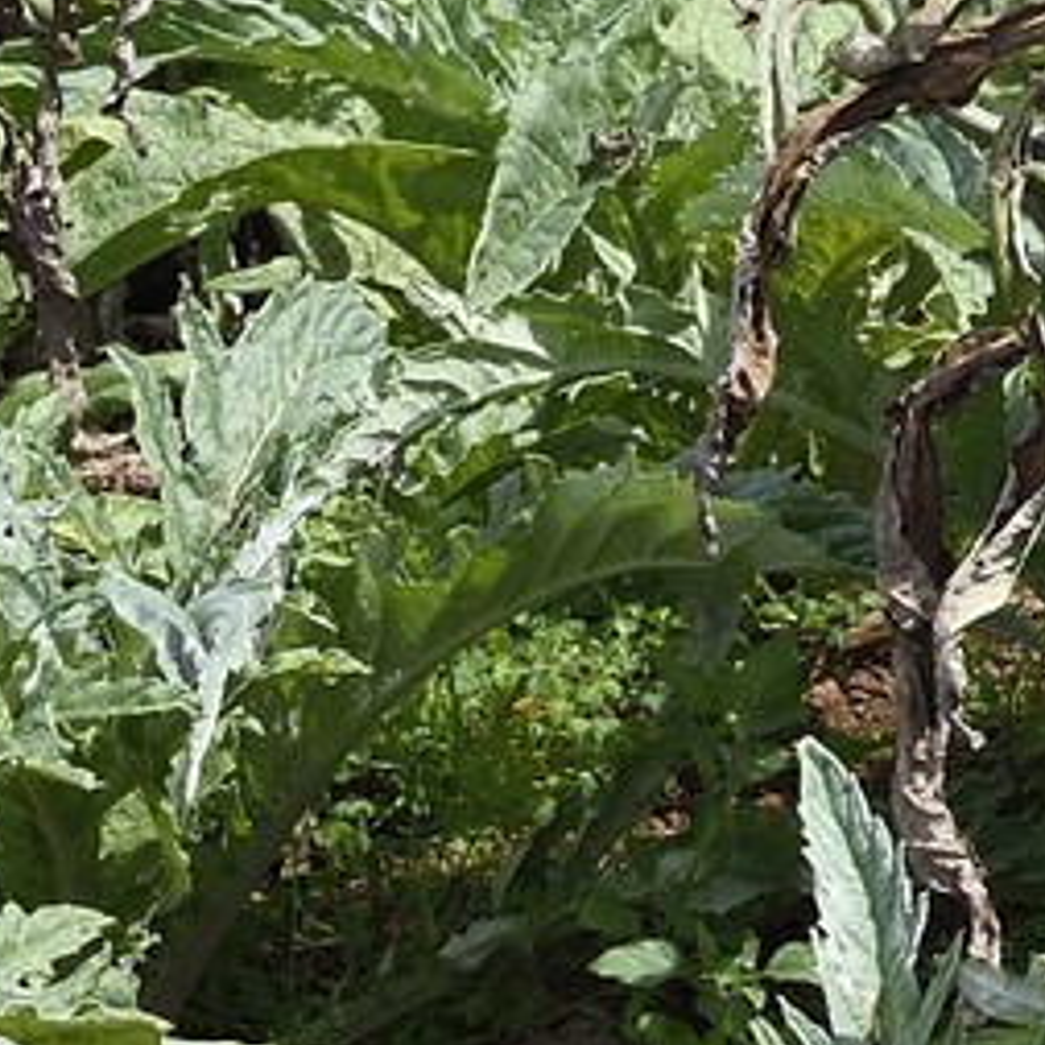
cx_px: 2714
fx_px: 8812
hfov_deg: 6.4
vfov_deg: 6.6
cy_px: -772
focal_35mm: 258
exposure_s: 1/250
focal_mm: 48
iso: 200
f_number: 10
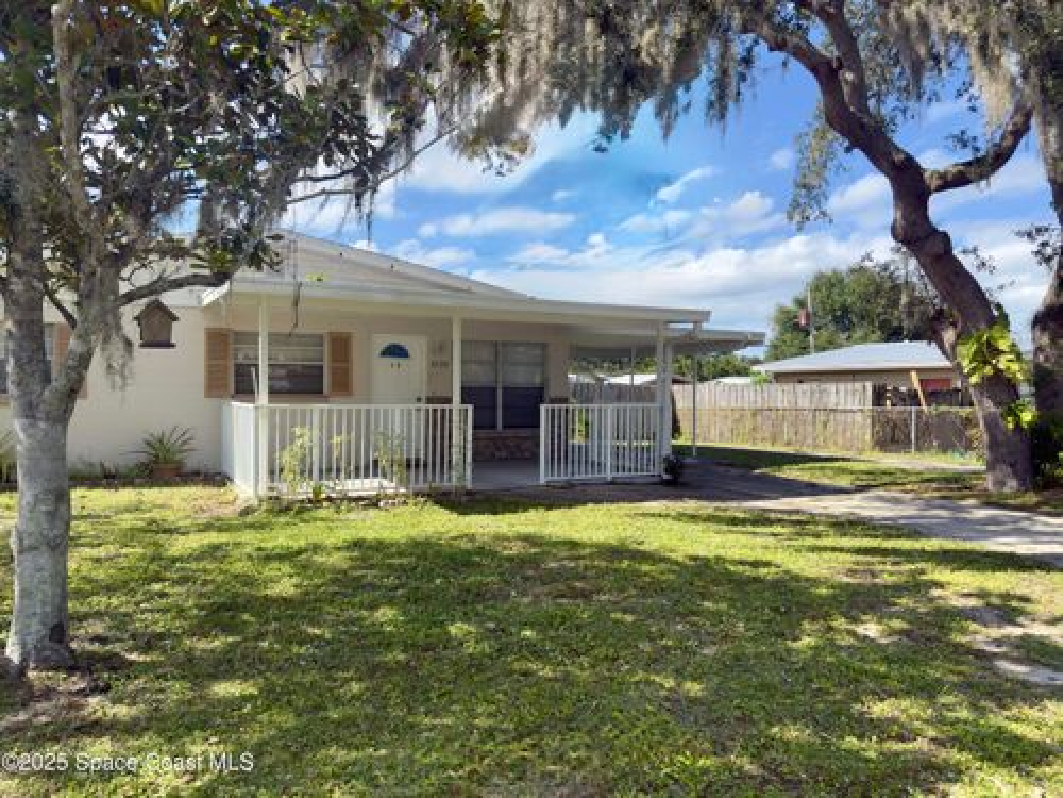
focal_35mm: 24
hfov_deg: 71.6
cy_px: 399
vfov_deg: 56.8
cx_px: 532
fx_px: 737
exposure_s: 1/2717
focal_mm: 6.76
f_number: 1.78
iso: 64
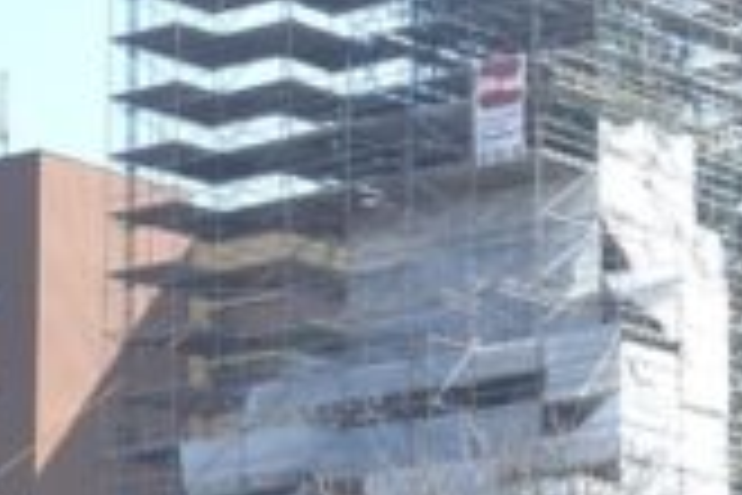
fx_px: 4390
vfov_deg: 6.4
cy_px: 475
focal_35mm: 213
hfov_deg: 9.7
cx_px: 423
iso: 100
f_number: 8
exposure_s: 1/100
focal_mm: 48
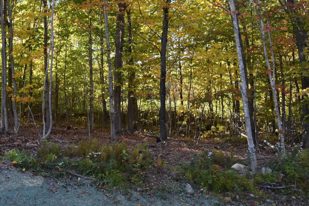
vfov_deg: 31.9
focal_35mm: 42
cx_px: 154
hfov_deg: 46.4
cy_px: 103
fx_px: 360
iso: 800
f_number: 8
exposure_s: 1/250
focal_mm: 28
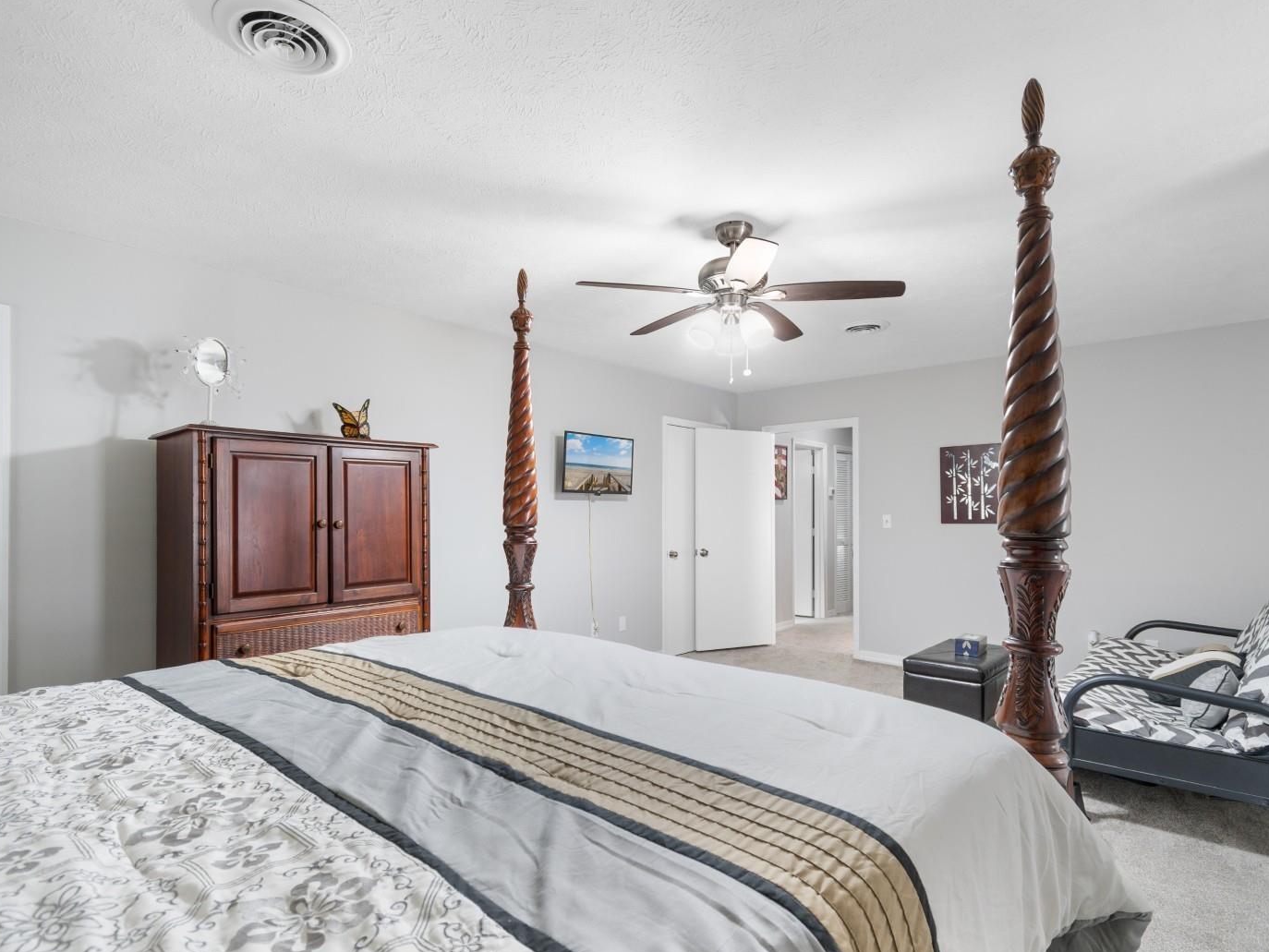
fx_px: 623
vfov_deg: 74.7
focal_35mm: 17
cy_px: 496
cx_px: 617
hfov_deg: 91.0
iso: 100
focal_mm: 10
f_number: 4.5
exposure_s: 1/1.25
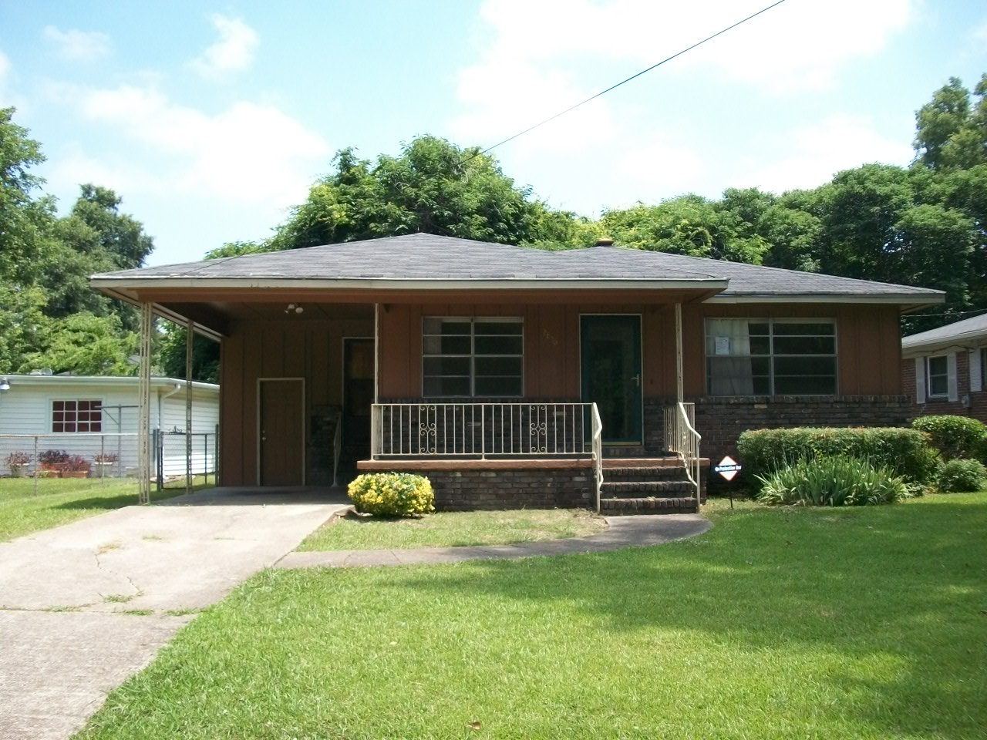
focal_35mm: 32
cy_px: 370
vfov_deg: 44.2
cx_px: 494
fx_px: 912
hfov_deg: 56.8
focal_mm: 5.7
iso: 80
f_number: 2.9
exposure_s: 1/500
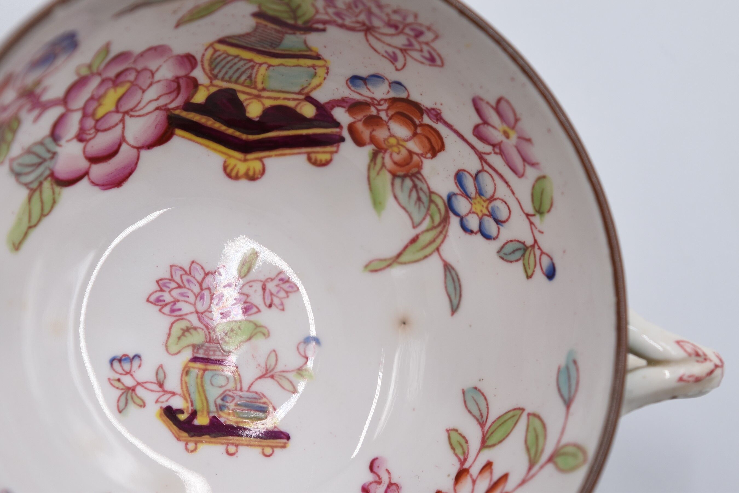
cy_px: 246
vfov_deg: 16.6
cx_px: 370
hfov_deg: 24.6
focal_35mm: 82
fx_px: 1693
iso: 160
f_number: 5.6
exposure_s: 1/125
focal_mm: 55
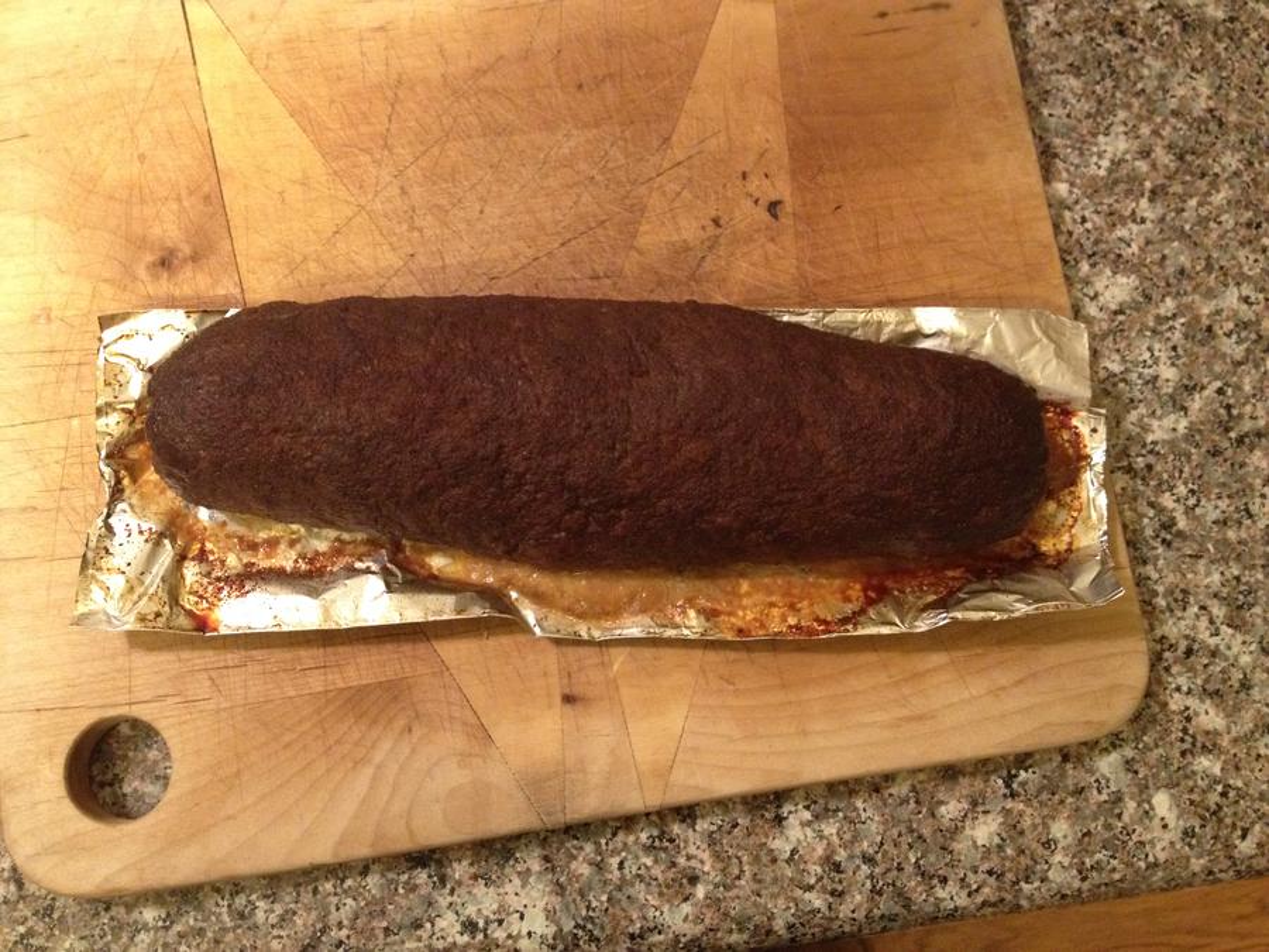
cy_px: 476
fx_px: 1283
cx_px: 634
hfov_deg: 52.6
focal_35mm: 35
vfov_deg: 40.7
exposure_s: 1/20
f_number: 2.4
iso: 400
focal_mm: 4.28
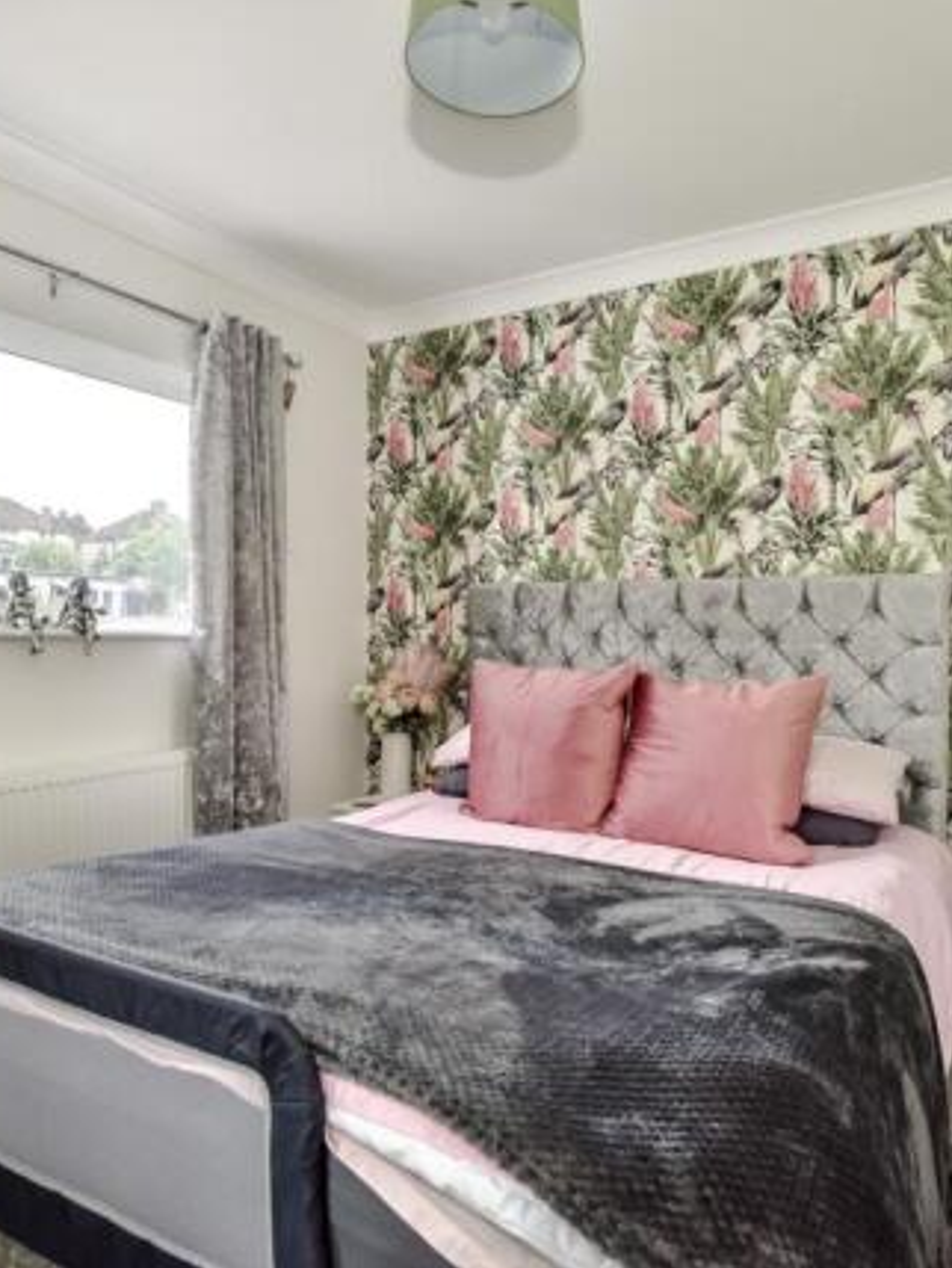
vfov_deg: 76.4
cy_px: 640
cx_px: 504
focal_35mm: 22
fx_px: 806
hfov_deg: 61.1
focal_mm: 10
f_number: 8
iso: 640
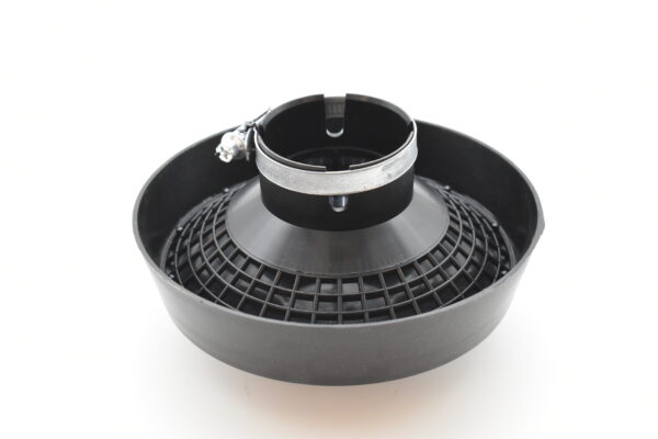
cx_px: 329
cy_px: 220
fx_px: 1316
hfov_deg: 28.1
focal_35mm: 72
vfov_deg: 18.9
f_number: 8
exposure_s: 1/320
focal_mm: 48
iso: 1600
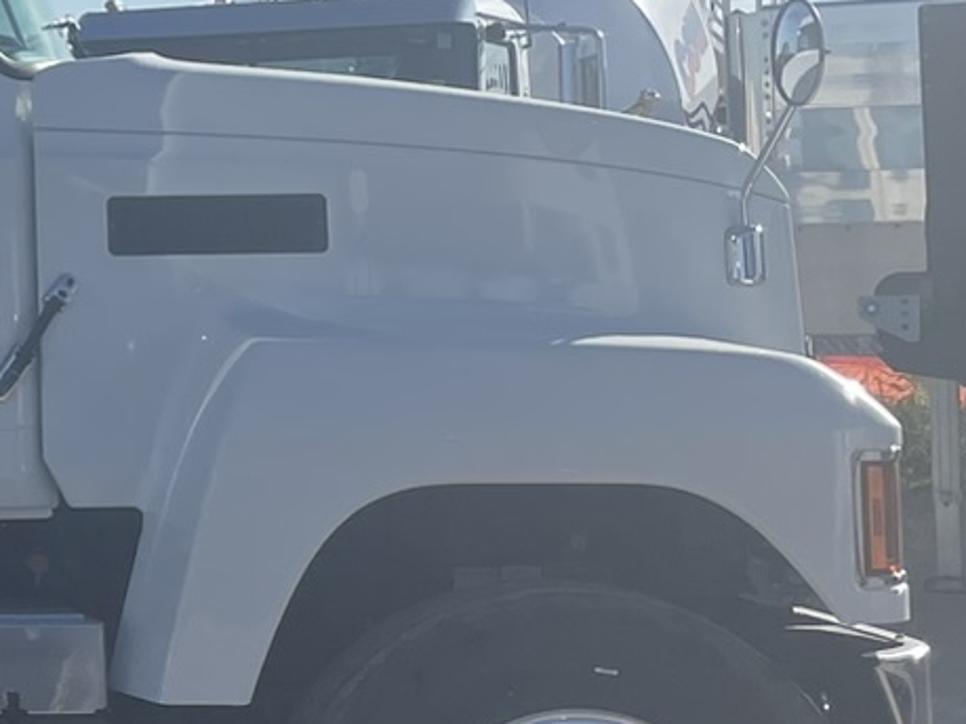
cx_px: -878
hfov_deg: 14.5
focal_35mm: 116
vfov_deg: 12.7
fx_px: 3236
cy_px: 143
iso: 32
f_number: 1.6
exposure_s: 1/4464
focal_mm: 4.2
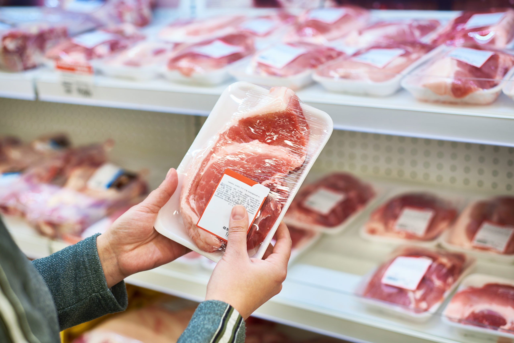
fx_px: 714
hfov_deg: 39.6
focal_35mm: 50
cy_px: 172
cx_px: 257
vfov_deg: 27.0
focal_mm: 50
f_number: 3.2
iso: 400
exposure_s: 1/80
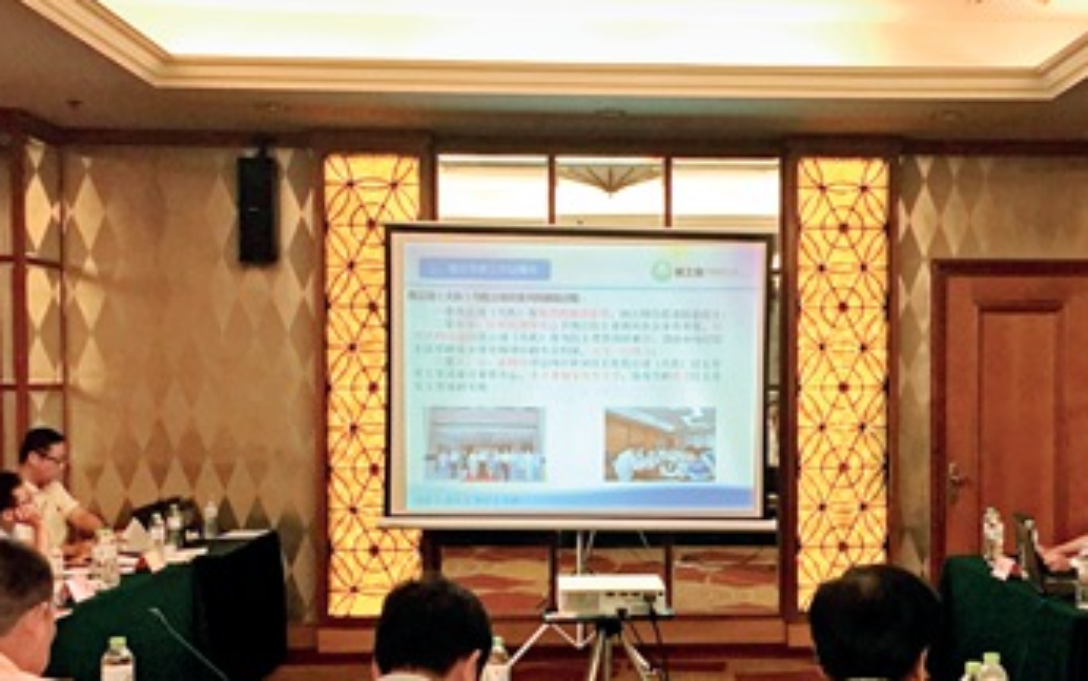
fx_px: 1454
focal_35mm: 49
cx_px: 697
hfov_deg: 40.7
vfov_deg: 26.2
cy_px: 446
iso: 80
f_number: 2.2
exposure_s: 1/33
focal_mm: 4.15
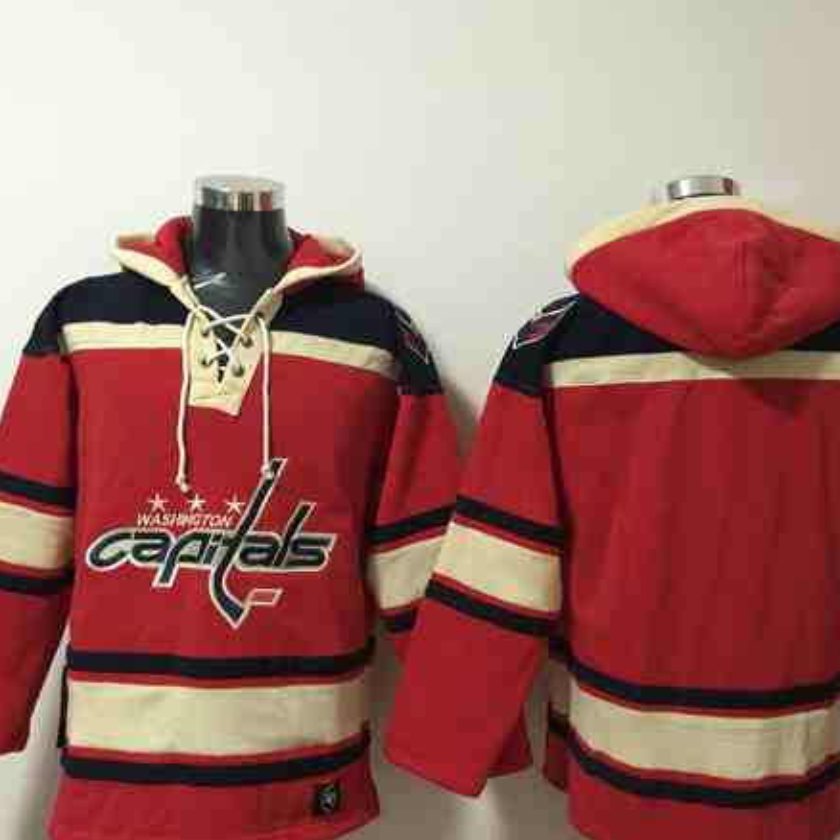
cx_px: 466
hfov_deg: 43.8
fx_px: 1043
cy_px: 432
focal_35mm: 38
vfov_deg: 43.9
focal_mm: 4.15
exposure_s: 1/8
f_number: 2.2
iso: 125
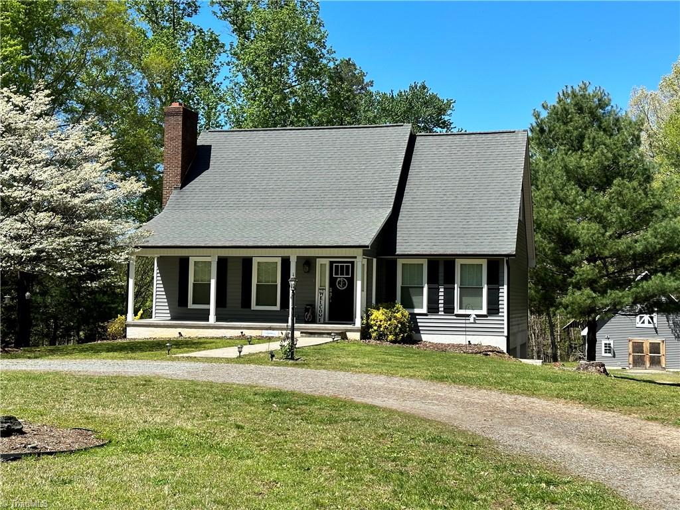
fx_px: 943
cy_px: 255
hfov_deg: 39.7
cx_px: 340
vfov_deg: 30.3
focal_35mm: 48
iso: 64
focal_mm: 6.86
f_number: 1.78
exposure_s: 1/2976
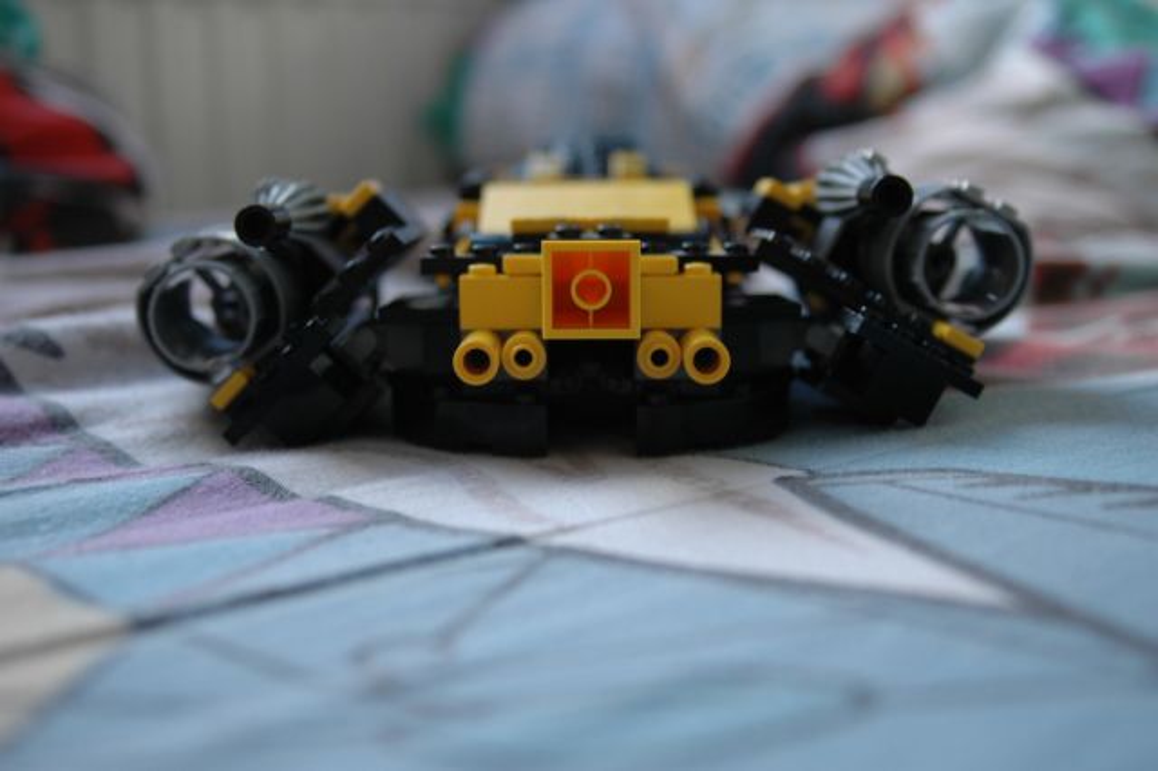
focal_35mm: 51
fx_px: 1640
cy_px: 386
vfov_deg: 26.5
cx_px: 579
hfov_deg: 38.9
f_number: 3.5
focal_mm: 34
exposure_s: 1/50
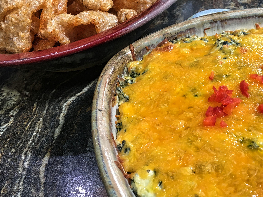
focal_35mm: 35
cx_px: 152
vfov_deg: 40.6
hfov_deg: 52.4
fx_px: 266
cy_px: 84
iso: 64
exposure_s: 1/30
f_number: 2.2
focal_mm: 4.15
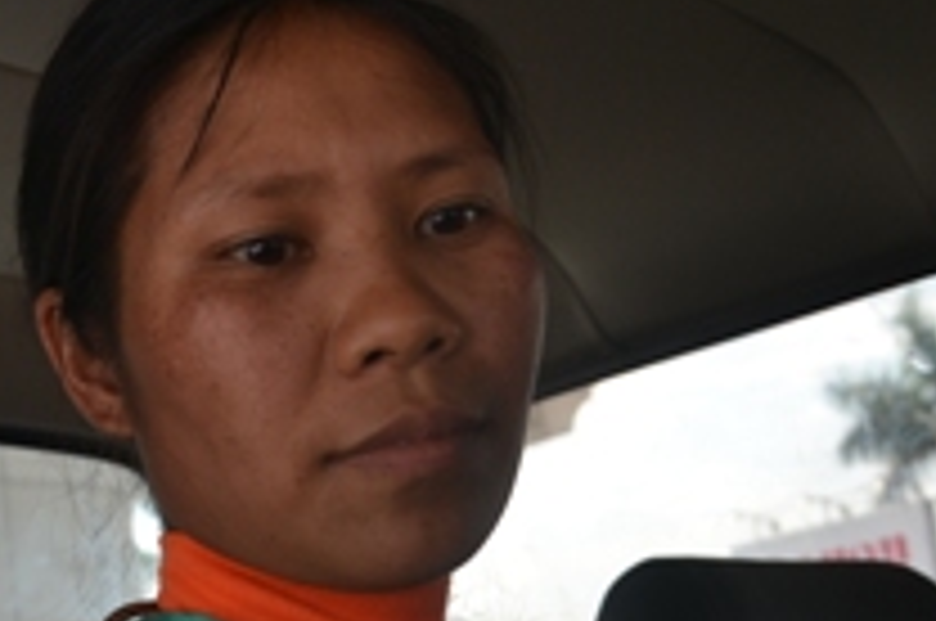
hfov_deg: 31.0
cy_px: 596
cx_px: 472
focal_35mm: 65
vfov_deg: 20.3
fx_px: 1687
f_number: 3.5
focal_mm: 18
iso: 100
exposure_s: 1/160
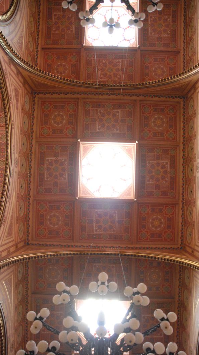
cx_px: 103
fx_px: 272
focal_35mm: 29
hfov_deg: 40.2
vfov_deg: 66.1
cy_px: 180
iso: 1600
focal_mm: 18
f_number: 3.5
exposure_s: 1/40
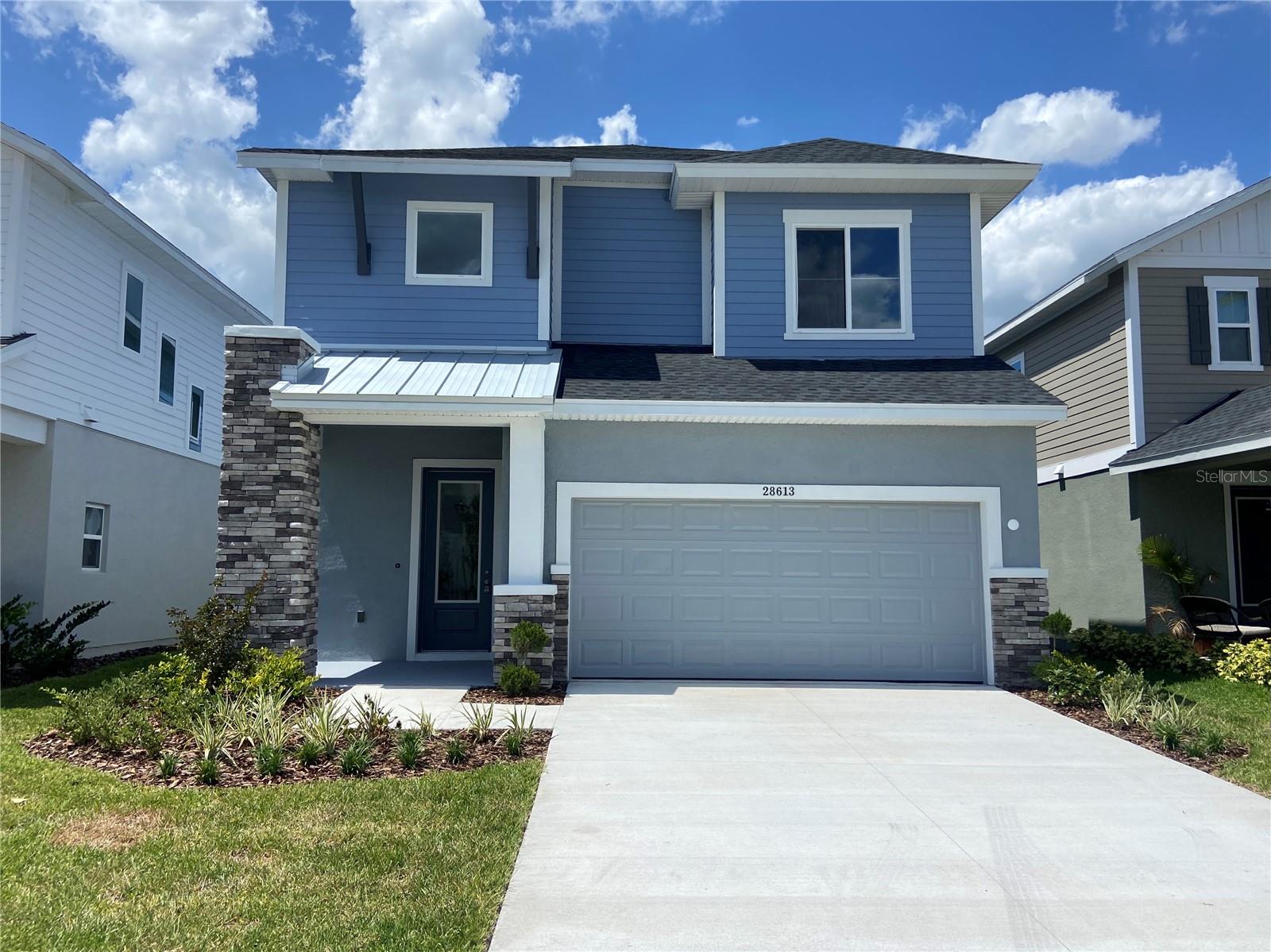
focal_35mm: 26
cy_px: 476
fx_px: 954
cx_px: 636
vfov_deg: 53.0
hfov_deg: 67.3
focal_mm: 4.25
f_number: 1.8
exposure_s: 1/5236
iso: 32
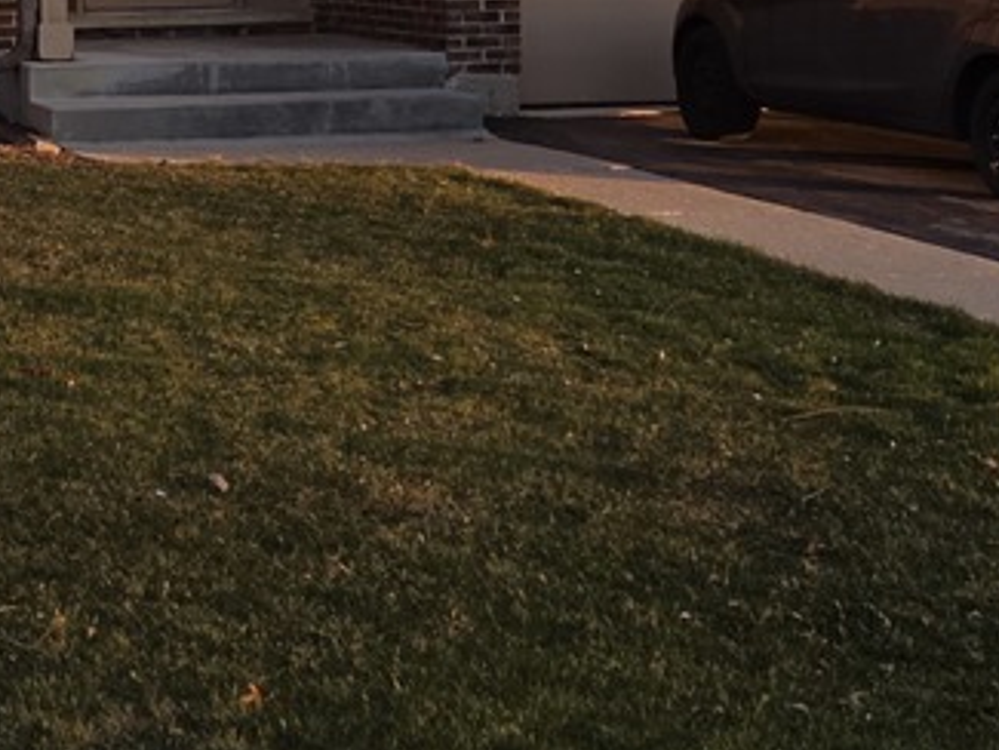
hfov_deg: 18.8
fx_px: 2945
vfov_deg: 14.2
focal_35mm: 102
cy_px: -65
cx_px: 6
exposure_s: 1/273
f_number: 1.8
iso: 25
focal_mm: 5.4
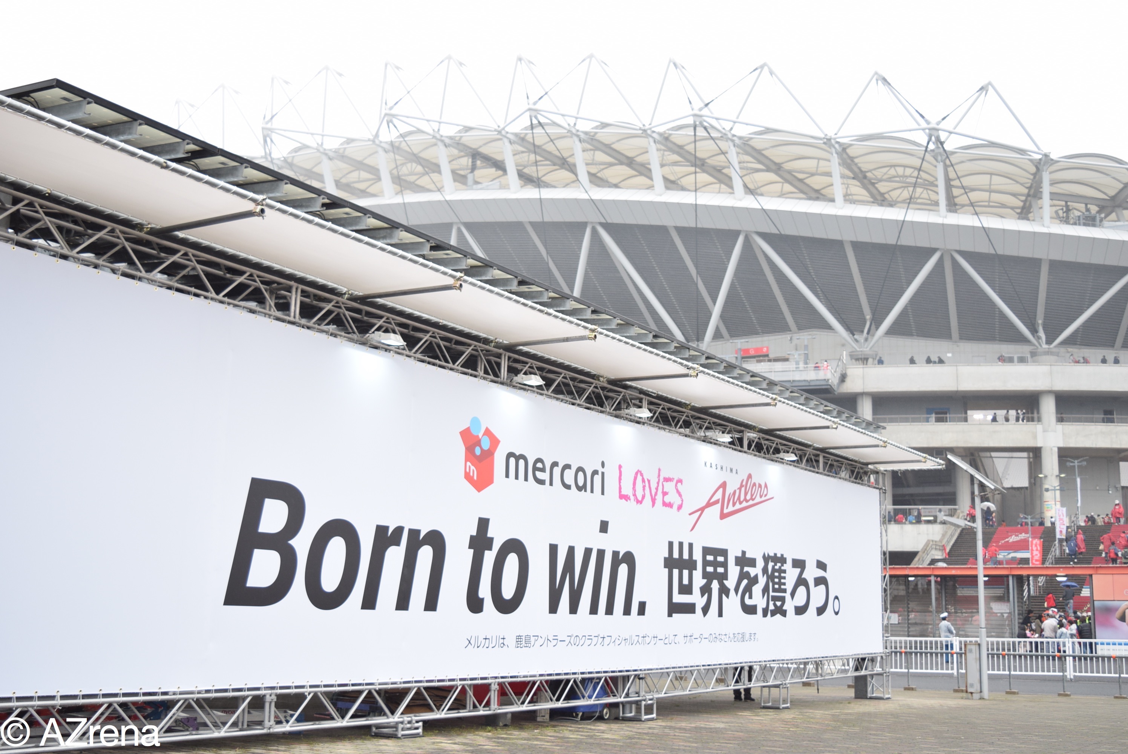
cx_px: 564
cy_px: 377
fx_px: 1270
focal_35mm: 40
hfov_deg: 47.9
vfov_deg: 33.1
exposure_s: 1/250
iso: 400
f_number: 4
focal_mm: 27
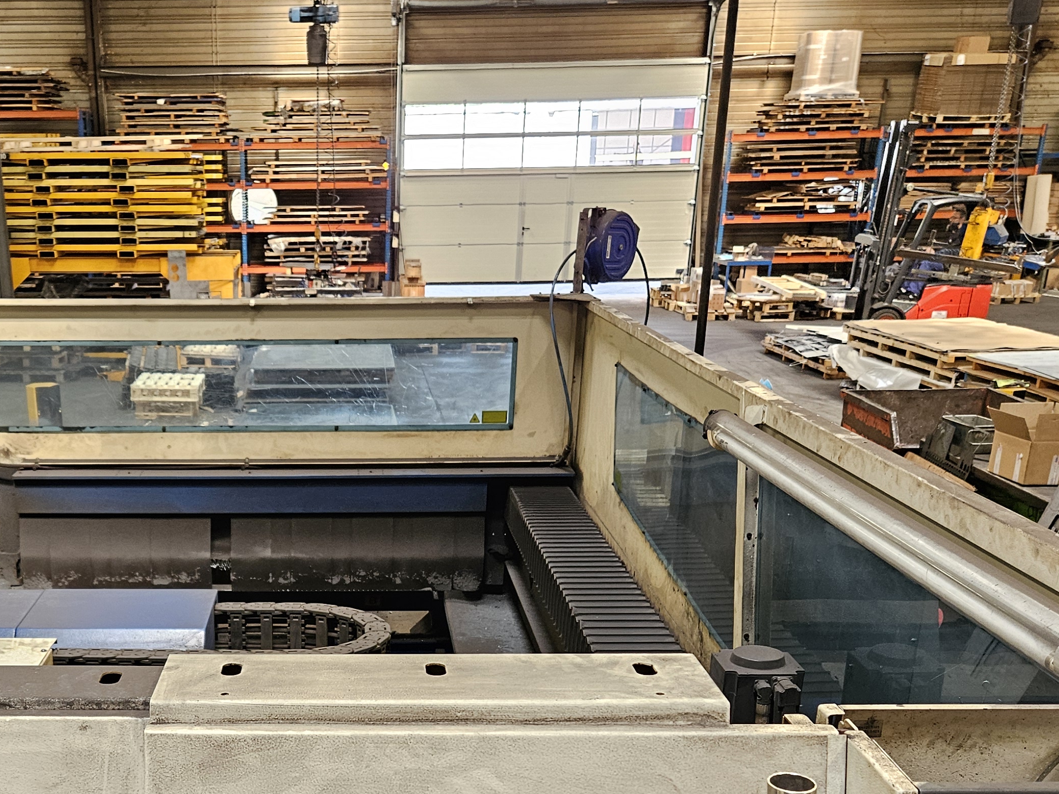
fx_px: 1346
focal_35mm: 44
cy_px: 746
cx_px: 327
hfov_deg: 42.2
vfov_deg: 31.0
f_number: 1.8
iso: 250
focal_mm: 5.4
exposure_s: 1/142
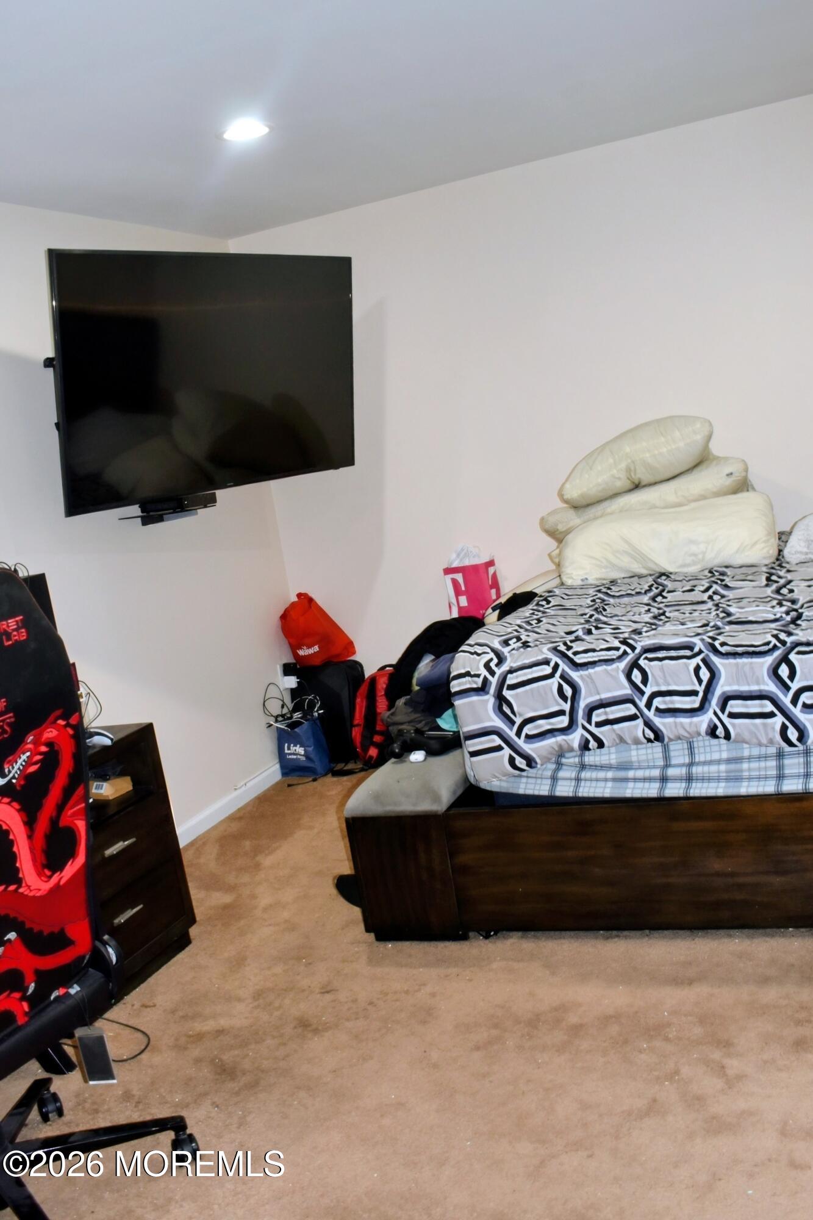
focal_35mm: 27
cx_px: 406
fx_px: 915
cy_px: 610
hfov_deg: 47.9
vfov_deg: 67.4
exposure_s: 1/30
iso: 280
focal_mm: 18
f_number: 5.6
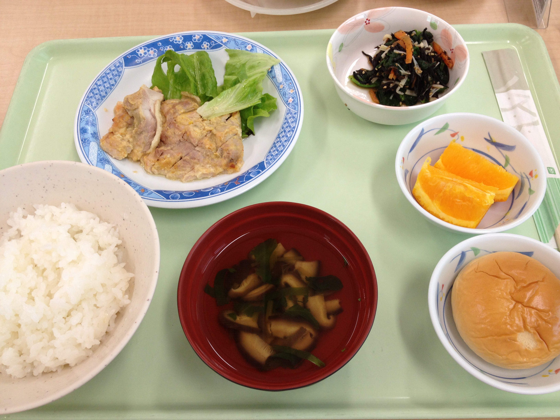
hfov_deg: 52.6
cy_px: 210
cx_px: 280
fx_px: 566
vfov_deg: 40.7
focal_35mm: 35
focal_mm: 4.28
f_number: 2.4
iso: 80
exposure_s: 1/60
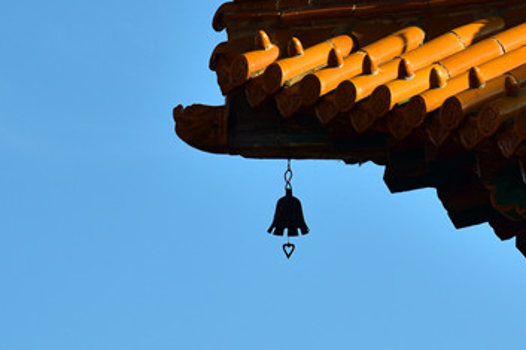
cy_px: 10
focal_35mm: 289
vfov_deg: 4.7
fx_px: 4220
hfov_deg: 7.1
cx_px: 480
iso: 400
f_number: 11
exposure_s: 1/400
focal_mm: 120
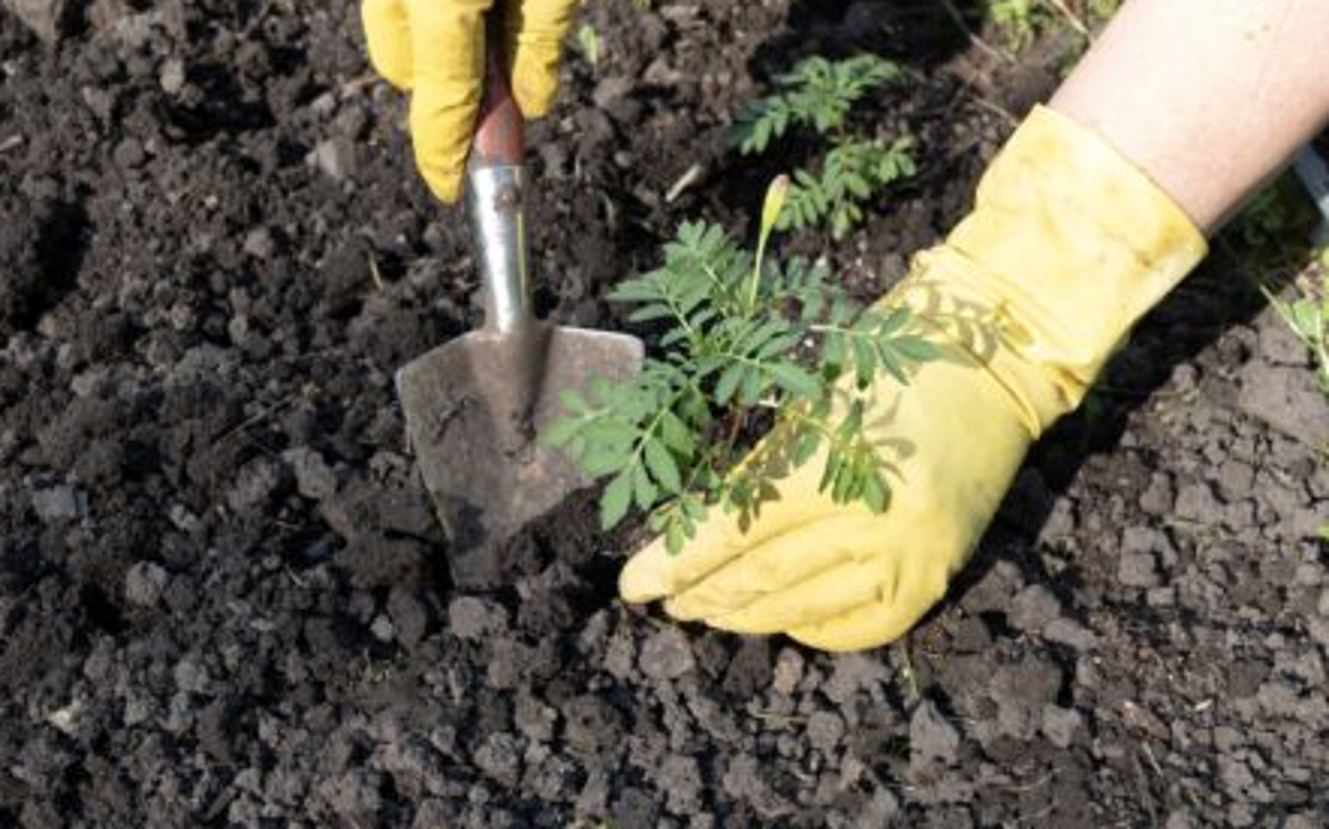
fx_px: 1846
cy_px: 386
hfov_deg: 39.6
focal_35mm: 51
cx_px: 660
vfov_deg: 25.3
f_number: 9
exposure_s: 1/140
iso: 500
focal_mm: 32.5
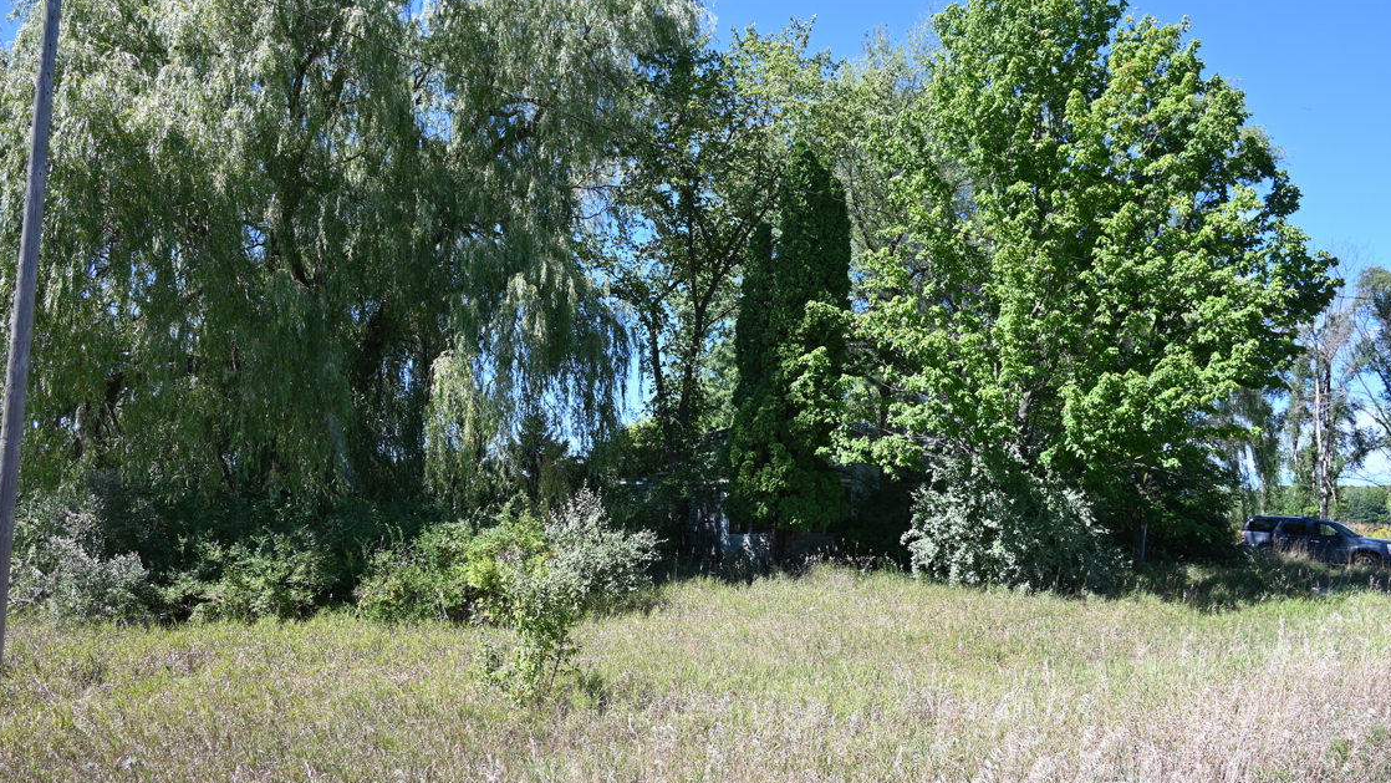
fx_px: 996
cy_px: 433
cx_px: 739
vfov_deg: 42.8
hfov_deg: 69.8
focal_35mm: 27
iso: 160
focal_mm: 24
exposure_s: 1/250
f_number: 5.6
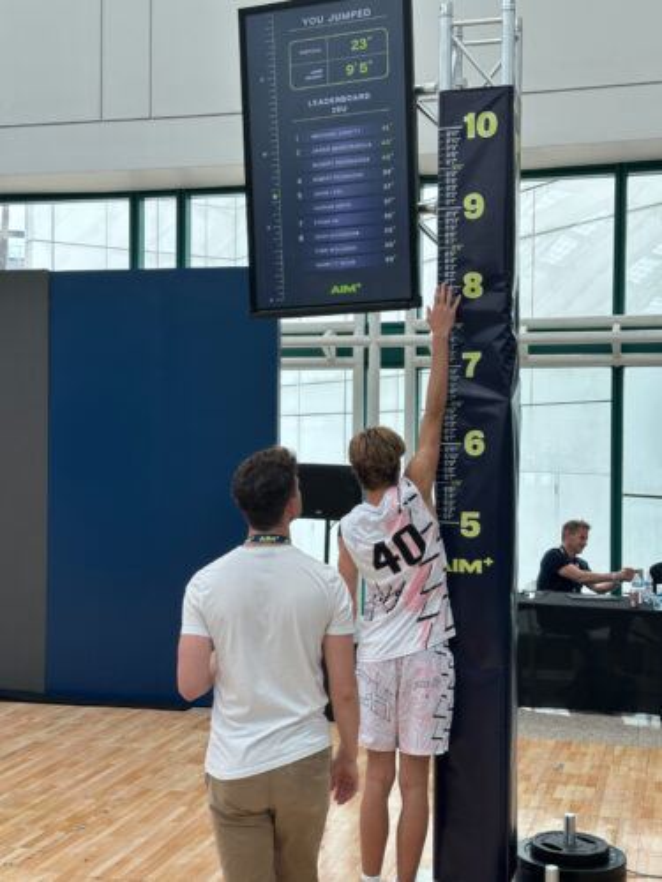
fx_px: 1224
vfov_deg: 39.7
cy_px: 441
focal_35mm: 48
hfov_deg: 30.3
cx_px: 331
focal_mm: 6.86
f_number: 1.78
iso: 64
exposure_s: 1/248
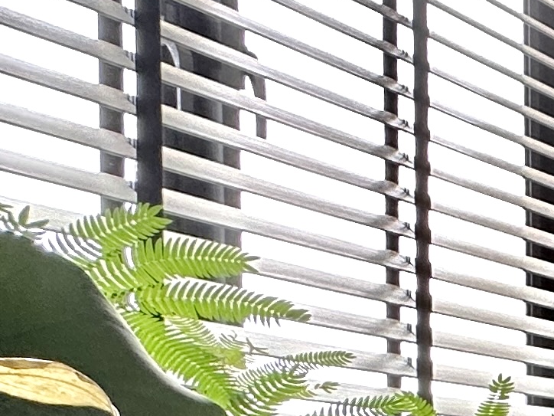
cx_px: 1273
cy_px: 559
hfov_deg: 15.6
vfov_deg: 17.6
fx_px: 1248
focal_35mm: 78
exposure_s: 1/99
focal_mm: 2.22
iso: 200
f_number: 2.2
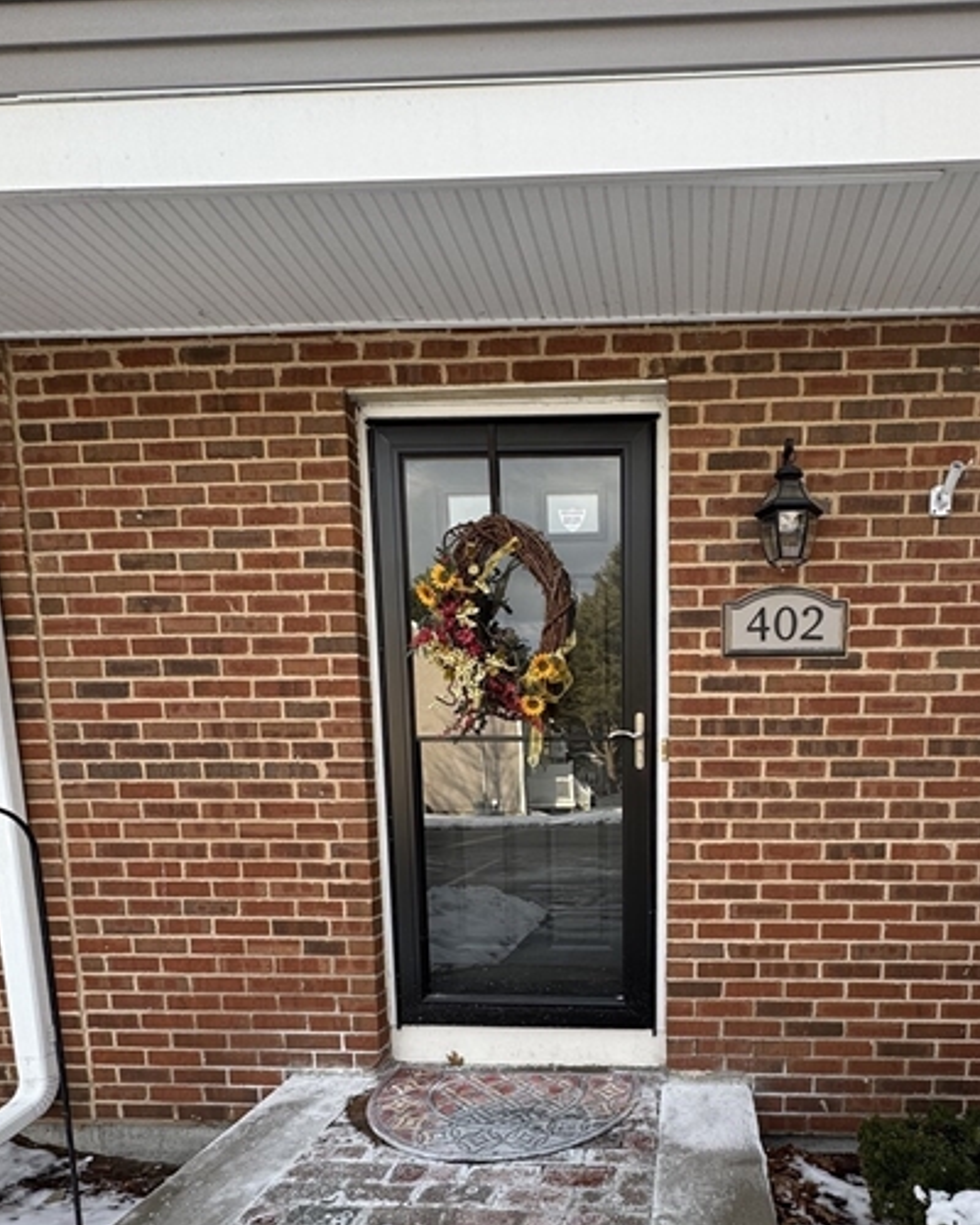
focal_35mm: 21
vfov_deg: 74.0
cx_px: 647
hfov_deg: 64.0
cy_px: 865
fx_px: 761
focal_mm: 2.22
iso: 40
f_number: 2.2
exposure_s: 1/212
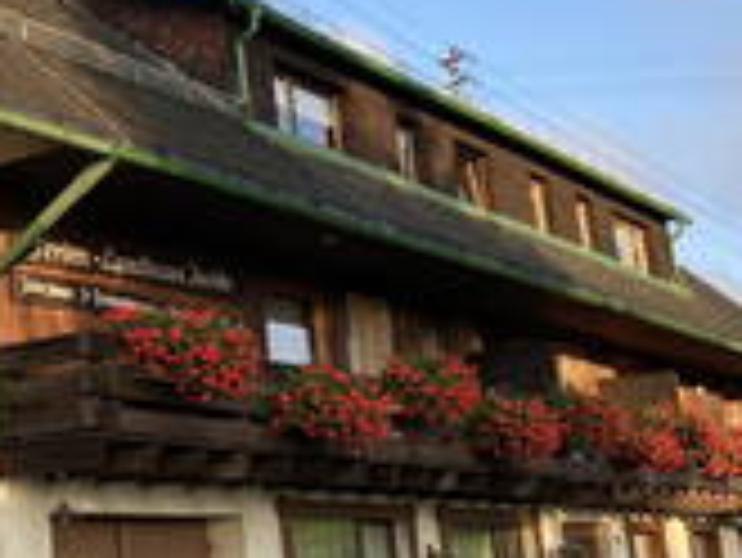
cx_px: -9
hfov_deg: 28.7
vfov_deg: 23.3
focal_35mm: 63
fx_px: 1351
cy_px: 248
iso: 32
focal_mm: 4.25
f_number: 1.8
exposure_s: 1/554
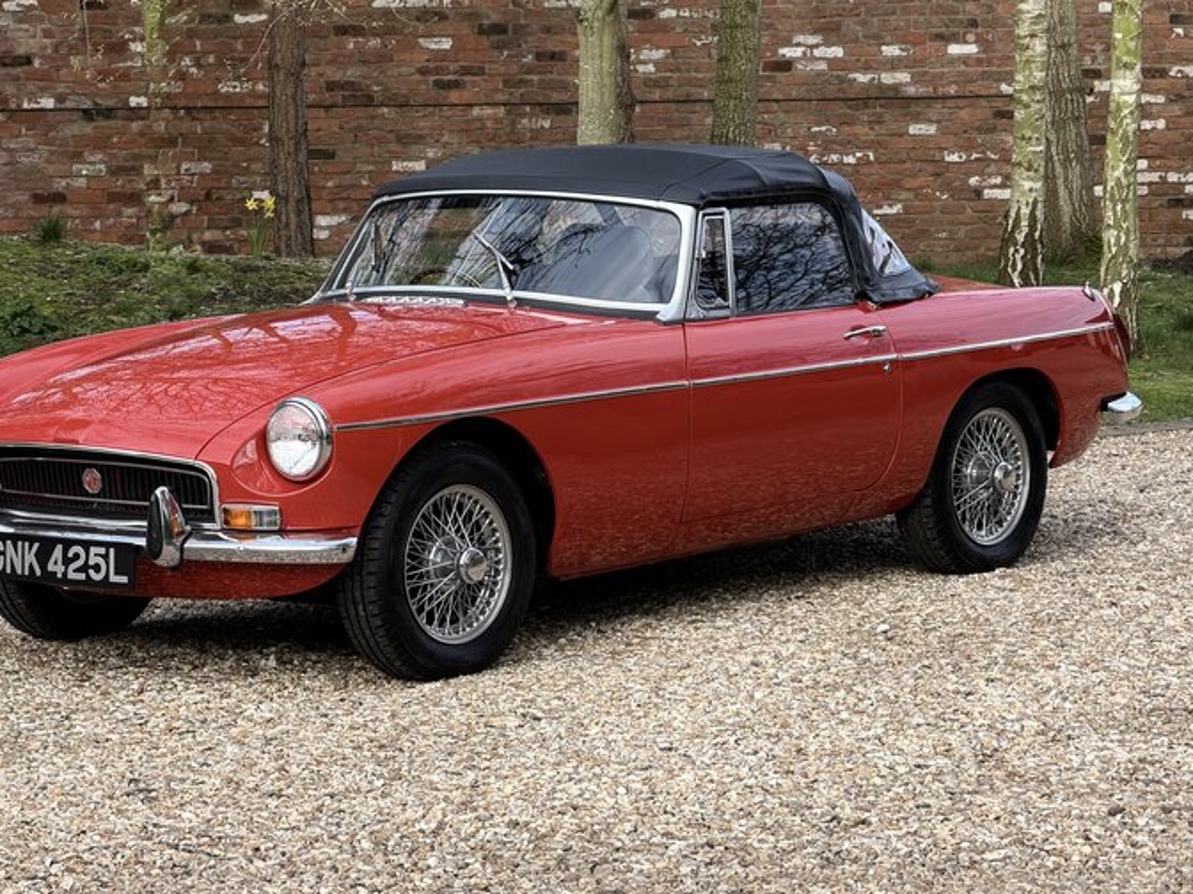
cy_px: 433
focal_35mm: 119
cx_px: 525
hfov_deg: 16.5
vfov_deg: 12.5
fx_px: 4101
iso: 50
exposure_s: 1/198
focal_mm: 16.89
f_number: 2.8
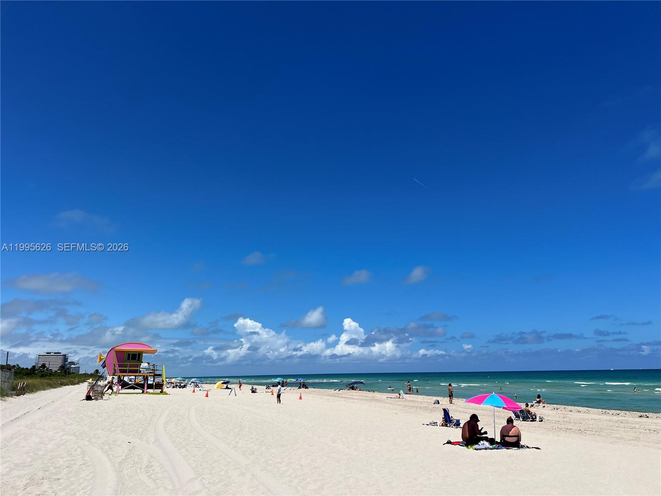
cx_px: 330
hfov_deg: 67.3
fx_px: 496
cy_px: 248
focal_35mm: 26
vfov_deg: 53.1
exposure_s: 1/8696
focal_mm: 5.7
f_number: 1.5
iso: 50
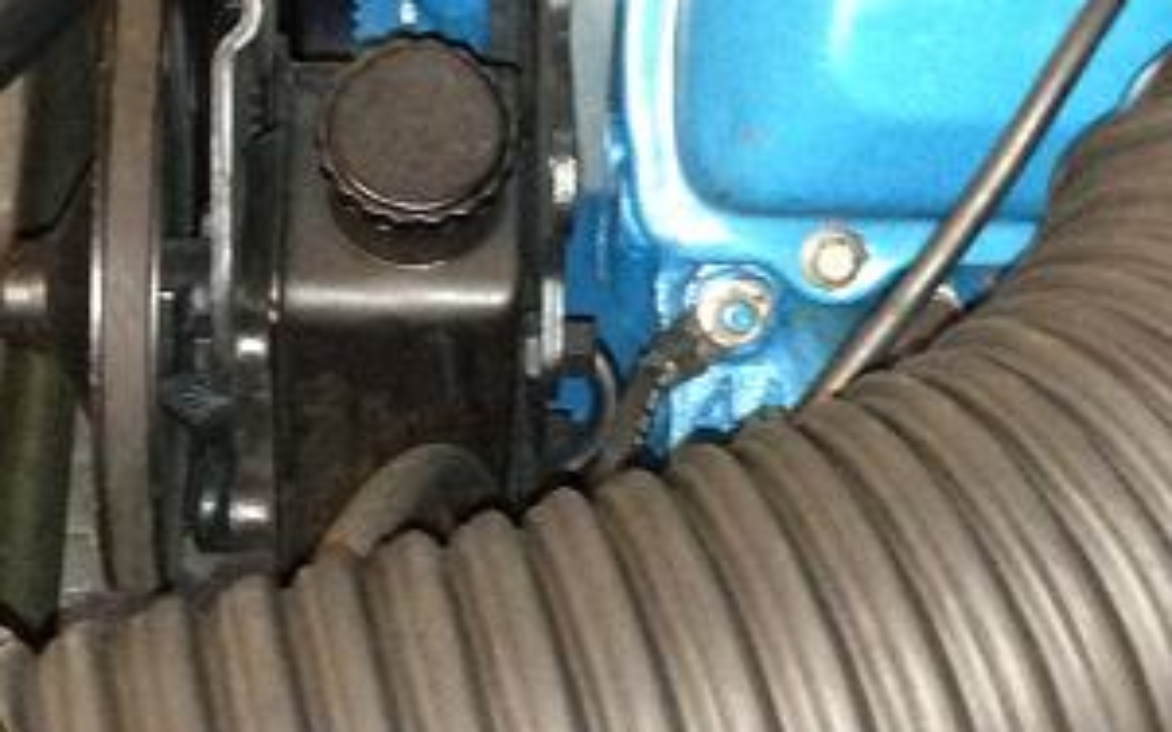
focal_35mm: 114
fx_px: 3641
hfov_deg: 18.3
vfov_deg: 11.5
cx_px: 530
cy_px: 403
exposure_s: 1/16
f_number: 2.4
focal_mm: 4.13
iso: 500
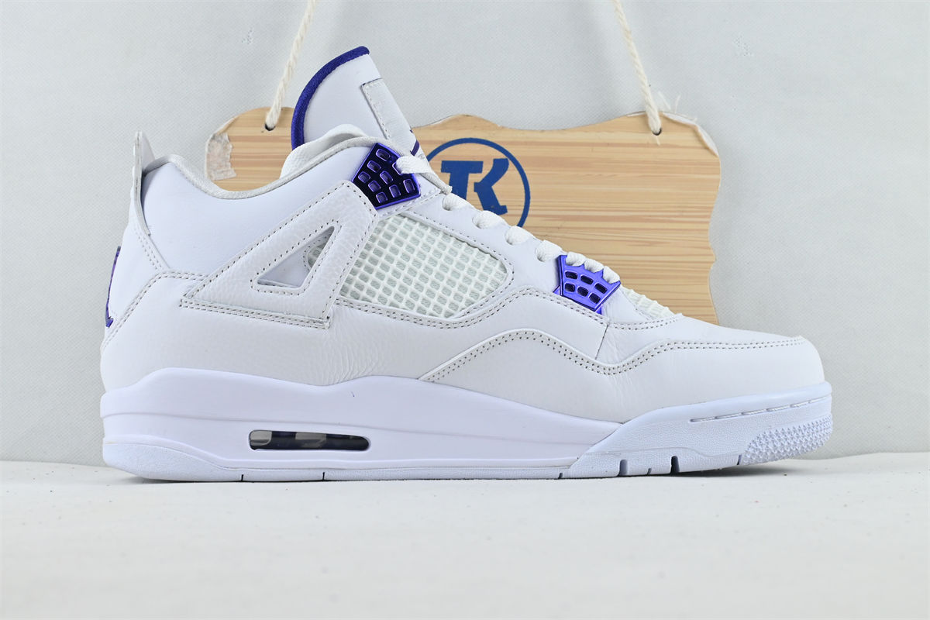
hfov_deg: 45.0
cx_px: 465
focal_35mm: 44
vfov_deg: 30.8
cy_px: 310
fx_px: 1124
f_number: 10
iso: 1000
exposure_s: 1/125
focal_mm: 29
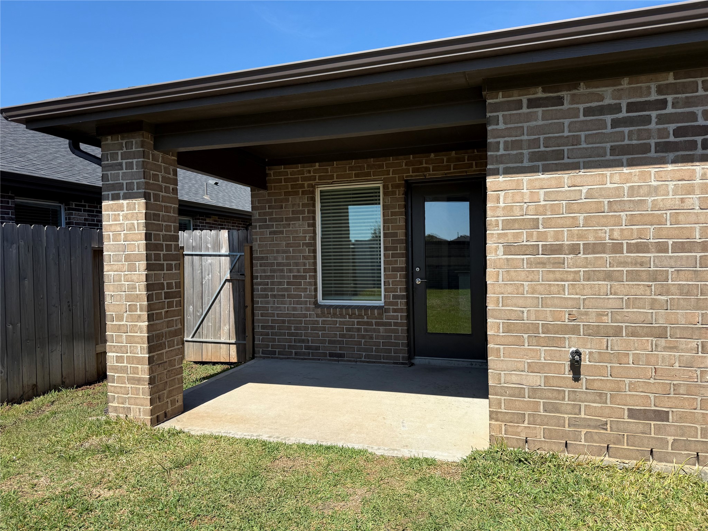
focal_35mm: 24
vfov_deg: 56.8
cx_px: 354
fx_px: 491
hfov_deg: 71.6
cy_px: 266
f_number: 1.78
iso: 80
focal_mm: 6.76
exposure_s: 1/3953
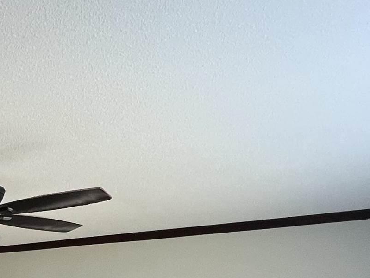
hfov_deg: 29.2
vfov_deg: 24.2
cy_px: 392
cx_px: -134
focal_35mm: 50
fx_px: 534
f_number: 1.8
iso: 200
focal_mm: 1.57
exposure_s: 1/60
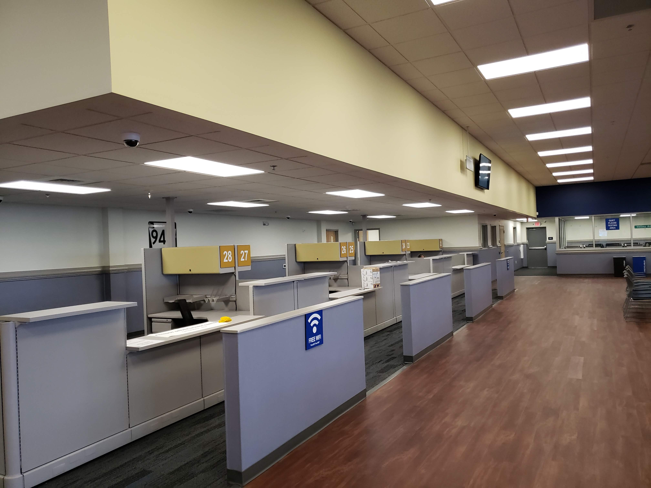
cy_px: 244
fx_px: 489
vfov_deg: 53.1
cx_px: 326
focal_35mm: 26
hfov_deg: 67.3
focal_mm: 4.3
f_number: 1.5
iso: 200
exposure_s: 1/120
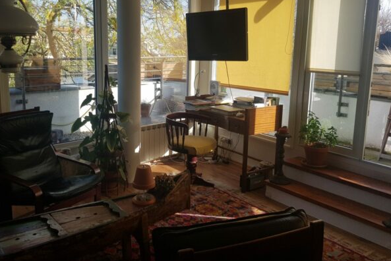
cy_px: 112
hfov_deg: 54.2
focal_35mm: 35
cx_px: 164
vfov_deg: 37.8
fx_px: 380
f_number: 1.7
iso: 40
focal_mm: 4.2
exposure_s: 1/672
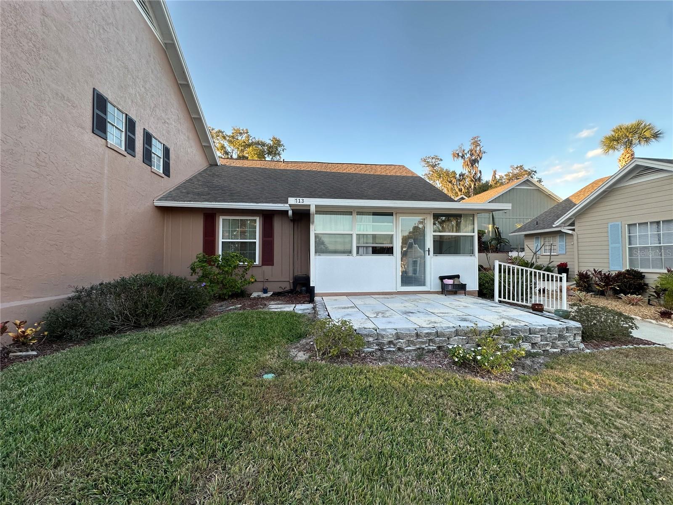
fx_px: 272
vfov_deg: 85.7
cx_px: 336
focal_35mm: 14
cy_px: 252
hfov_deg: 102.1
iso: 40
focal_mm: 2.22
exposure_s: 1/168
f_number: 2.2
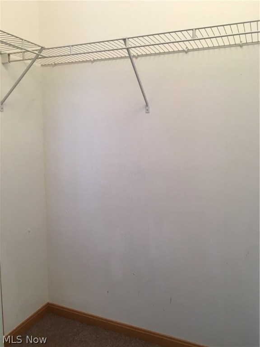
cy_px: 174
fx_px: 290
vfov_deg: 61.7
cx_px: 130
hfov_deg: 48.2
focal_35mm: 29
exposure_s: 1/33
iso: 40
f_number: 2.2
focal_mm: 4.15
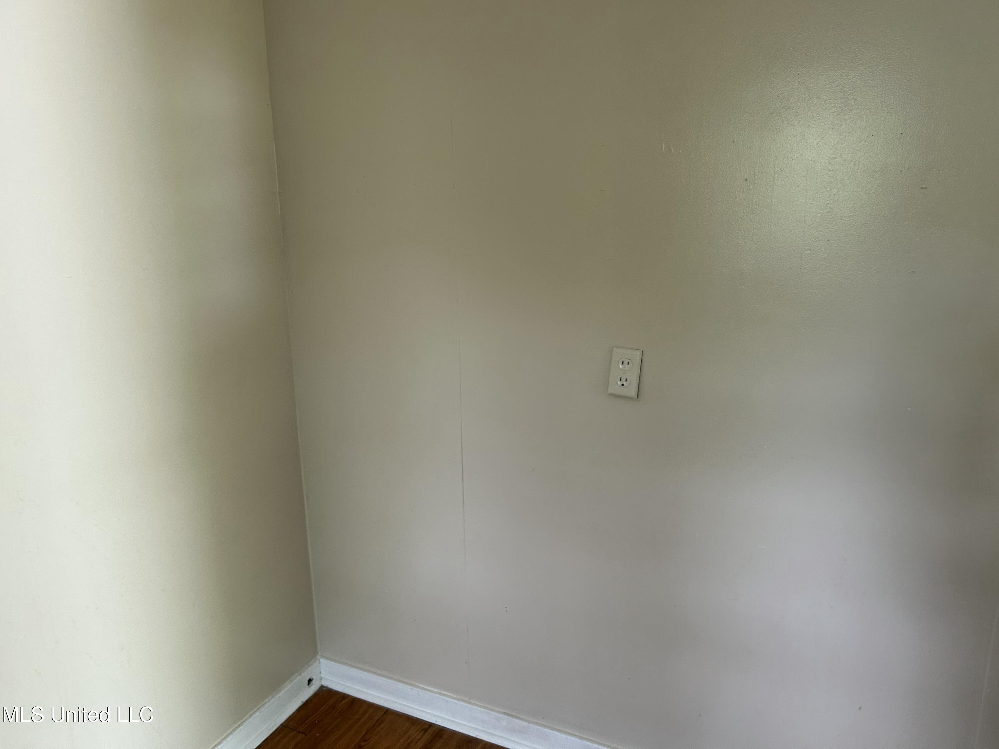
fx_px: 750
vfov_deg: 53.1
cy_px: 374
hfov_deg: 67.3
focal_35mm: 26
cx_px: 500
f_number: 1.5
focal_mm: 5.7
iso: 125
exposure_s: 1/121
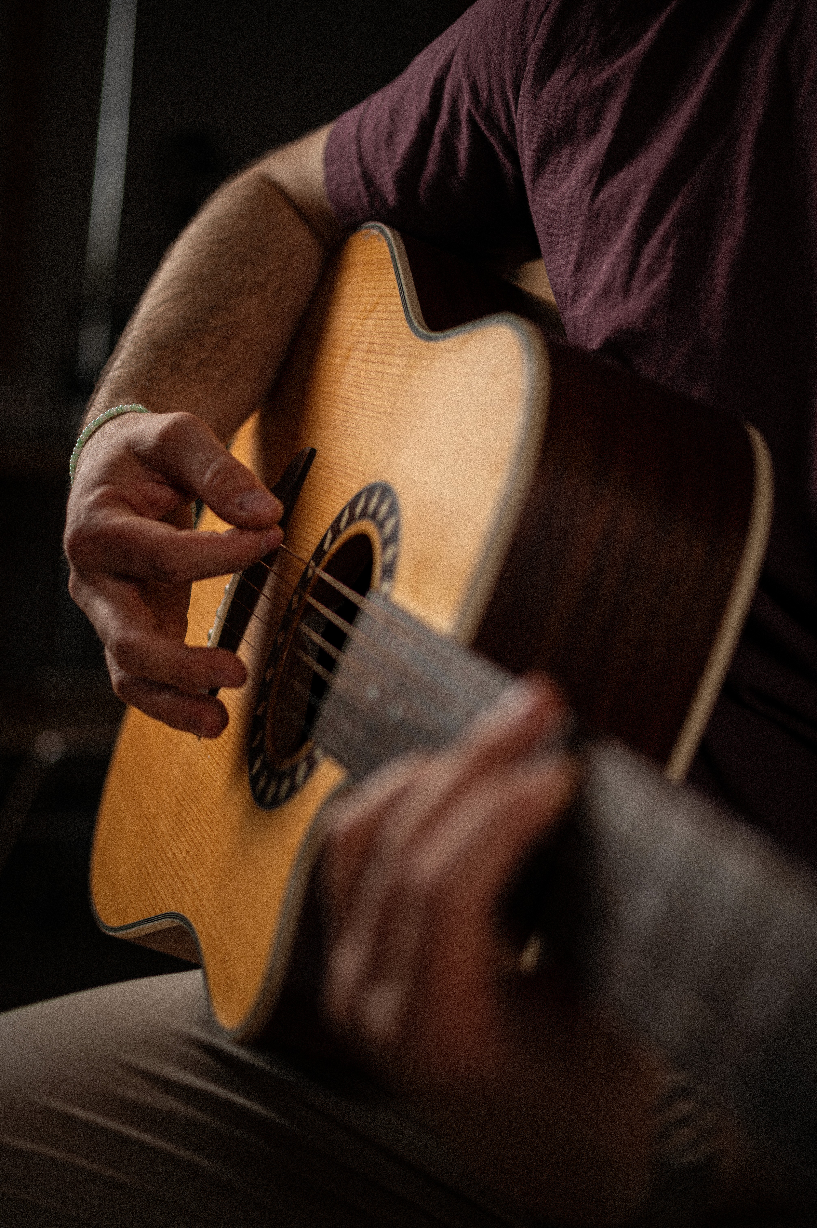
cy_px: 614
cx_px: 408
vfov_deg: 39.6
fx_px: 1704
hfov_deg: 27.0
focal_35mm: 50
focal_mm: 50
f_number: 2.5
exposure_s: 1/200
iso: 100
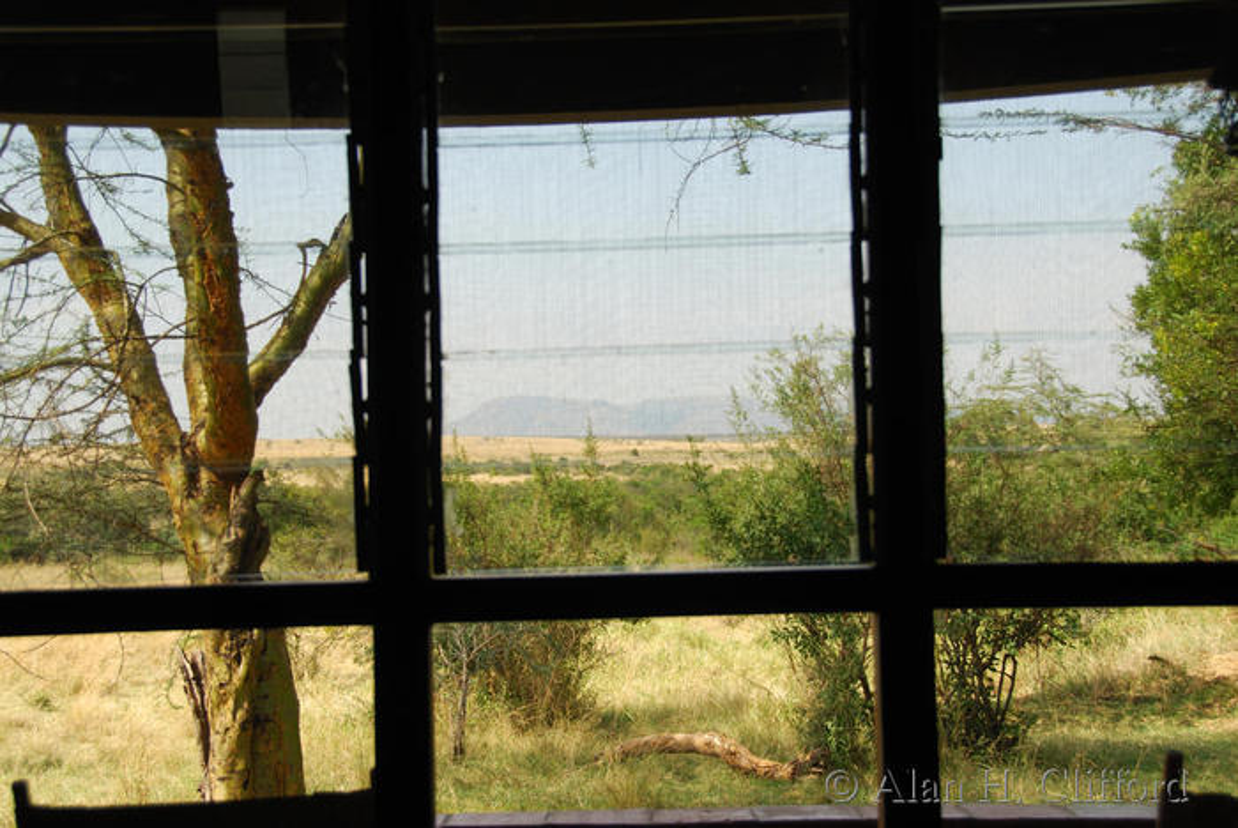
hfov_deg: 33.4
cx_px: 619
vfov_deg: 22.7
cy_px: 414
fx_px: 2065
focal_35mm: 60
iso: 100
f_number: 6.3
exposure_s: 1/160
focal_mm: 40
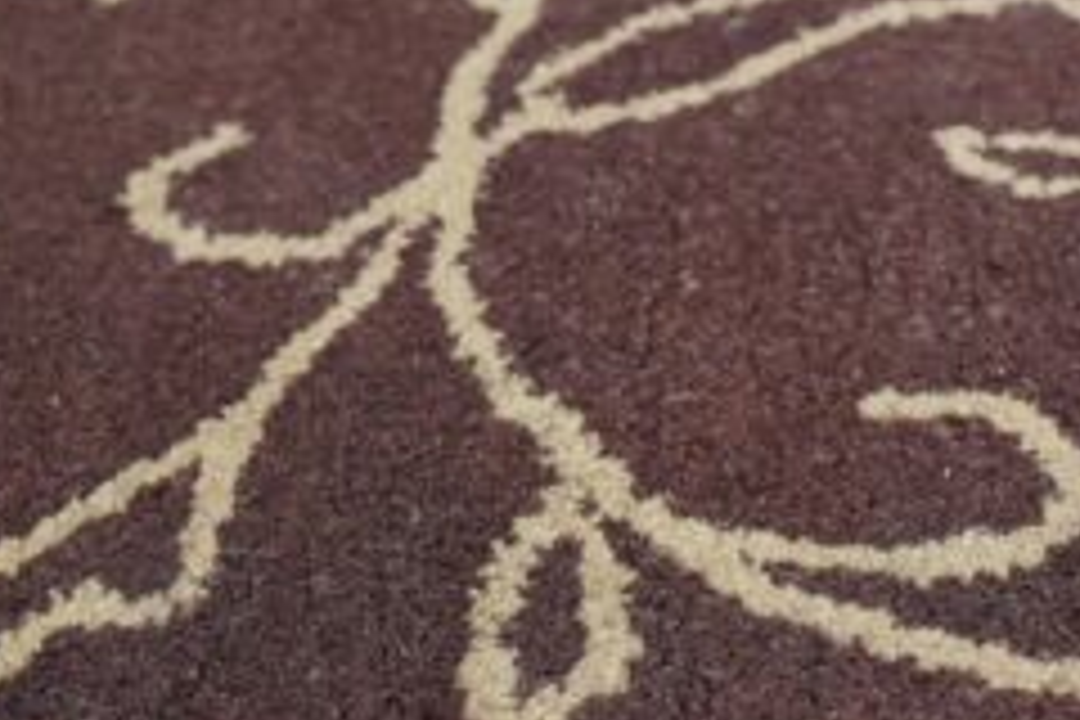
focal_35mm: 60
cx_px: 711
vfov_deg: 22.5
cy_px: 482
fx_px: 1800
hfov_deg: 33.1
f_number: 3.2
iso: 500
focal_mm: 16
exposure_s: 1/125
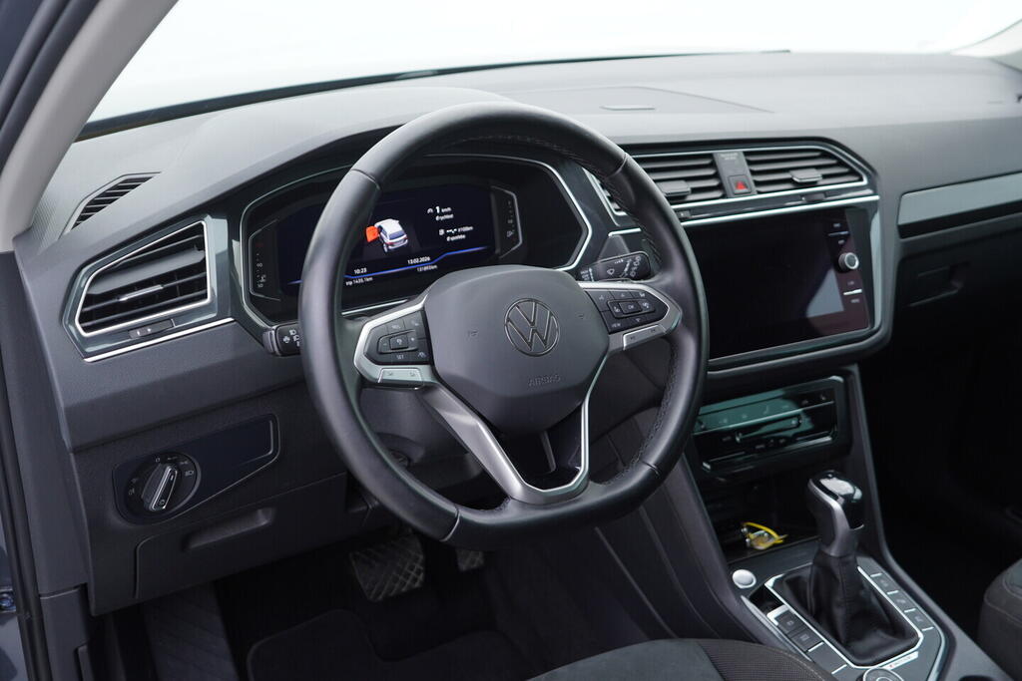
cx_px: 511
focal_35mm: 36
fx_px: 1022
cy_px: 340
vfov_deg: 36.9
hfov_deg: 53.1
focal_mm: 24
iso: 200
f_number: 2.8
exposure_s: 1/40
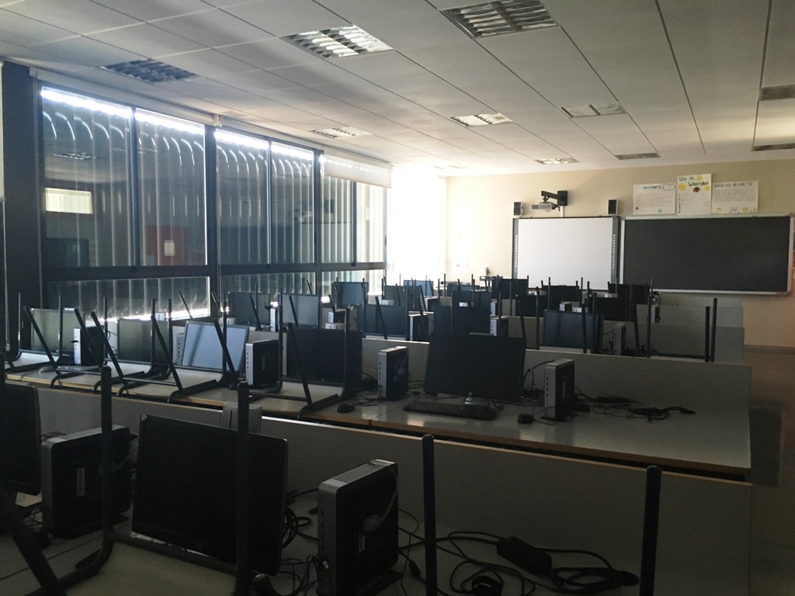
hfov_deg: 61.7
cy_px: 298
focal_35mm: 29
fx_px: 666
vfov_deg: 48.2
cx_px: 398
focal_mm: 4.15
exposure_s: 1/33
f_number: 2.2
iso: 160
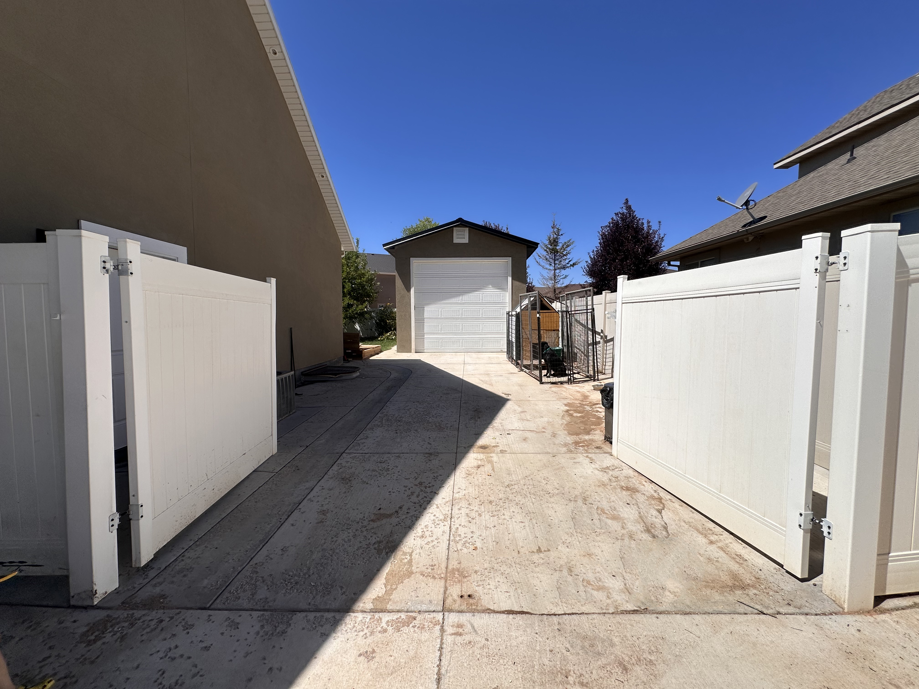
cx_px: 460
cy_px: 344
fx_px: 372
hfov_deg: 102.1
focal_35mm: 14
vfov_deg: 85.7
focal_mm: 2.22
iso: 50
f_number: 2.2
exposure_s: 1/3401
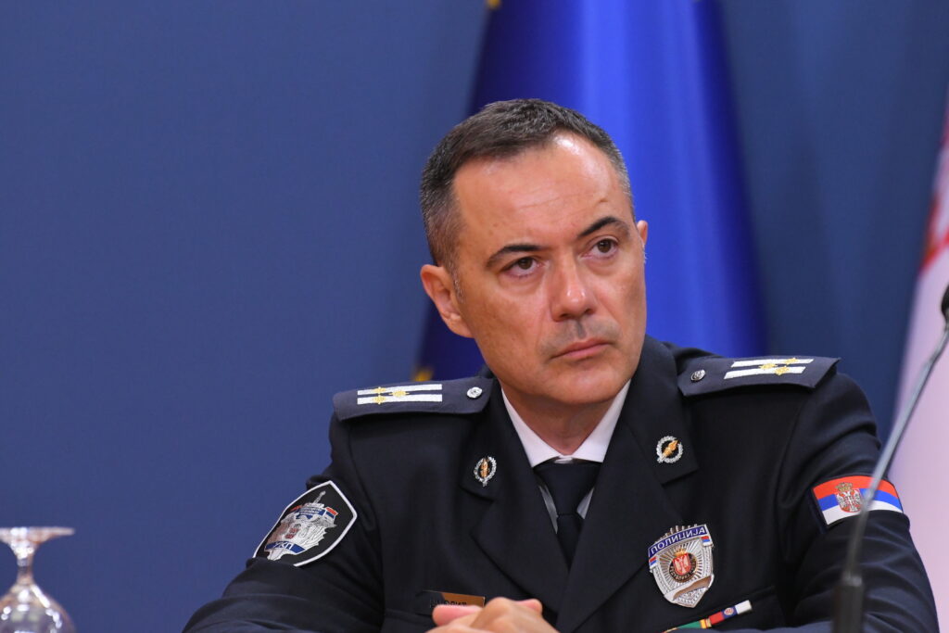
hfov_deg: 6.9
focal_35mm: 300
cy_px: 316
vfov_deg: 4.6
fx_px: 7909
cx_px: 474
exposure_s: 1/400
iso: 3200
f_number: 4
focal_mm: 200
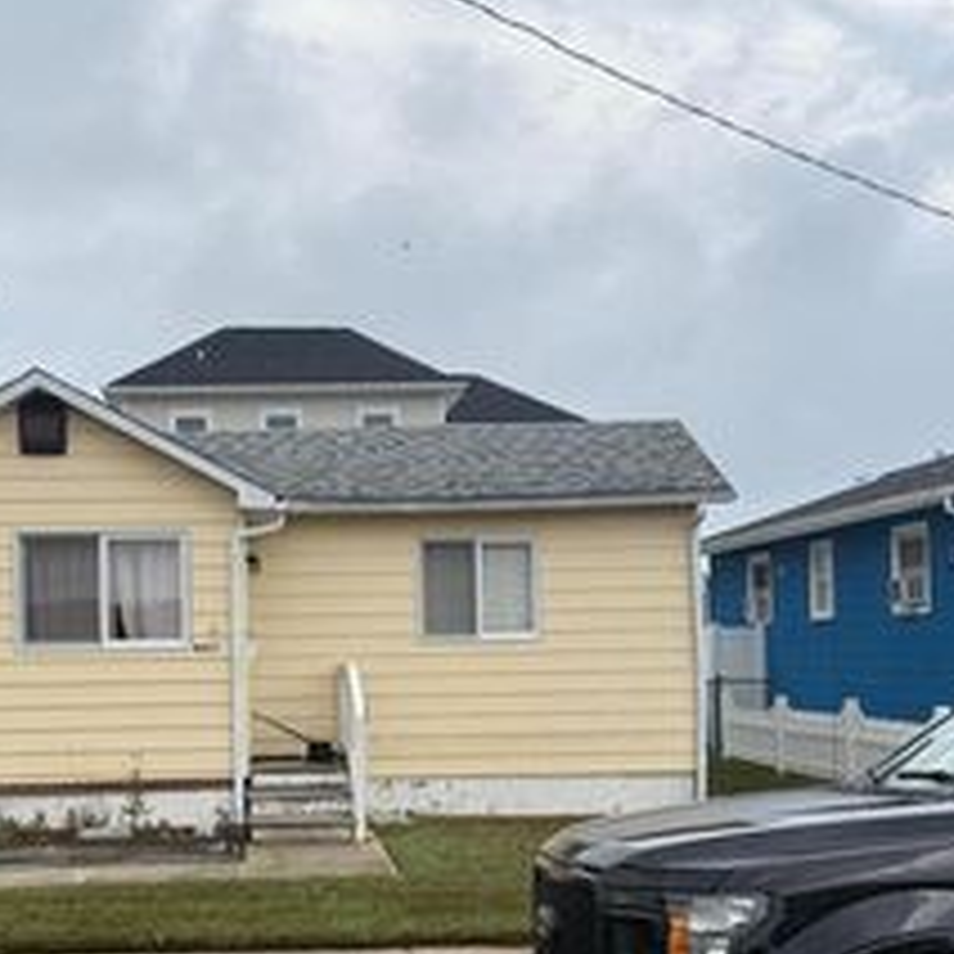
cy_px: 650
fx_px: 1559
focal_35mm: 50
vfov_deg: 33.7
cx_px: 310
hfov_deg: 33.7
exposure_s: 1/967
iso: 80
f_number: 1.78
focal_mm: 6.76
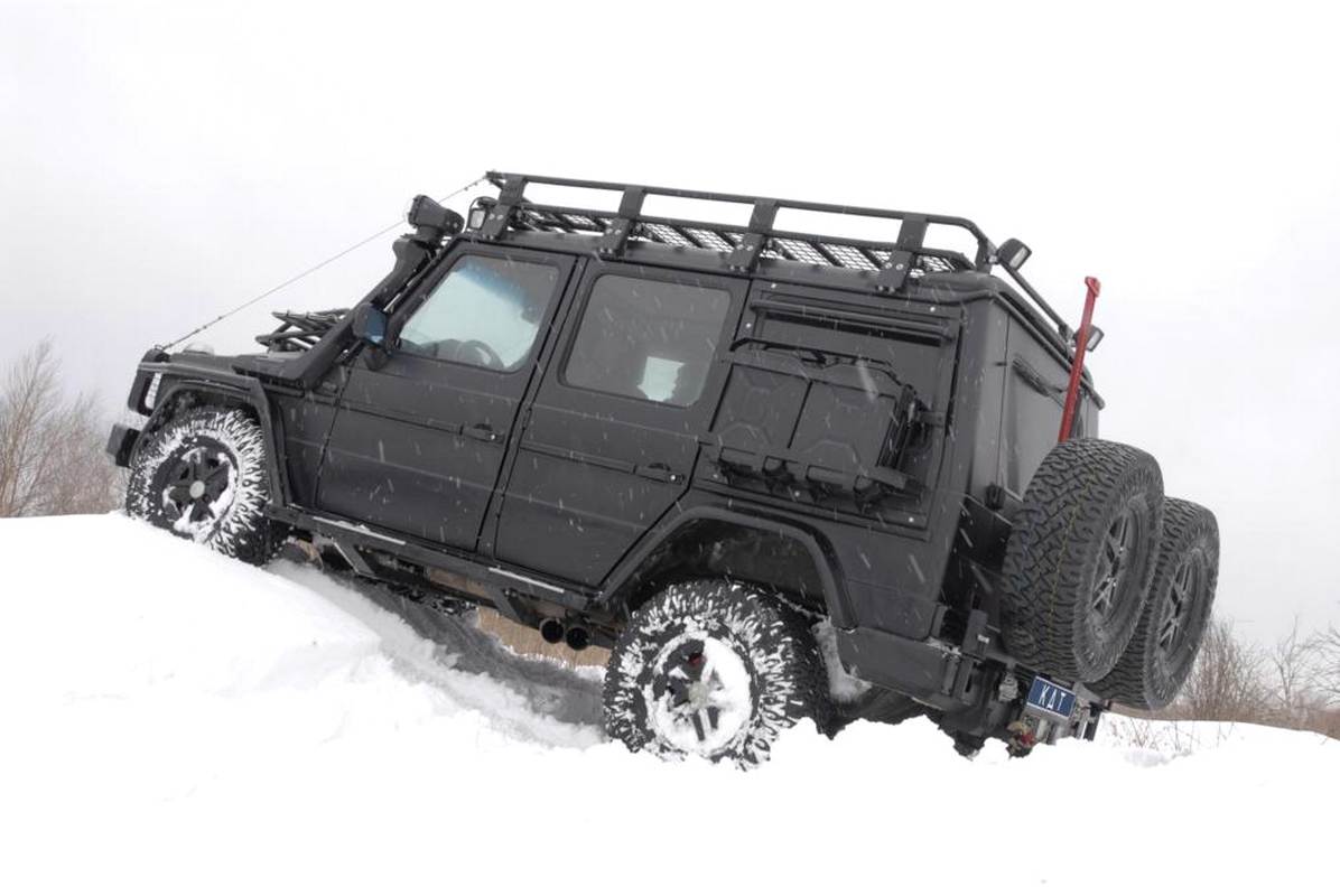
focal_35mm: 39
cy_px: 448
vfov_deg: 34.3
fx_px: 1453
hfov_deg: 49.5
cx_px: 670
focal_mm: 26
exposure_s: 1/80
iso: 200
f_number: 7.1
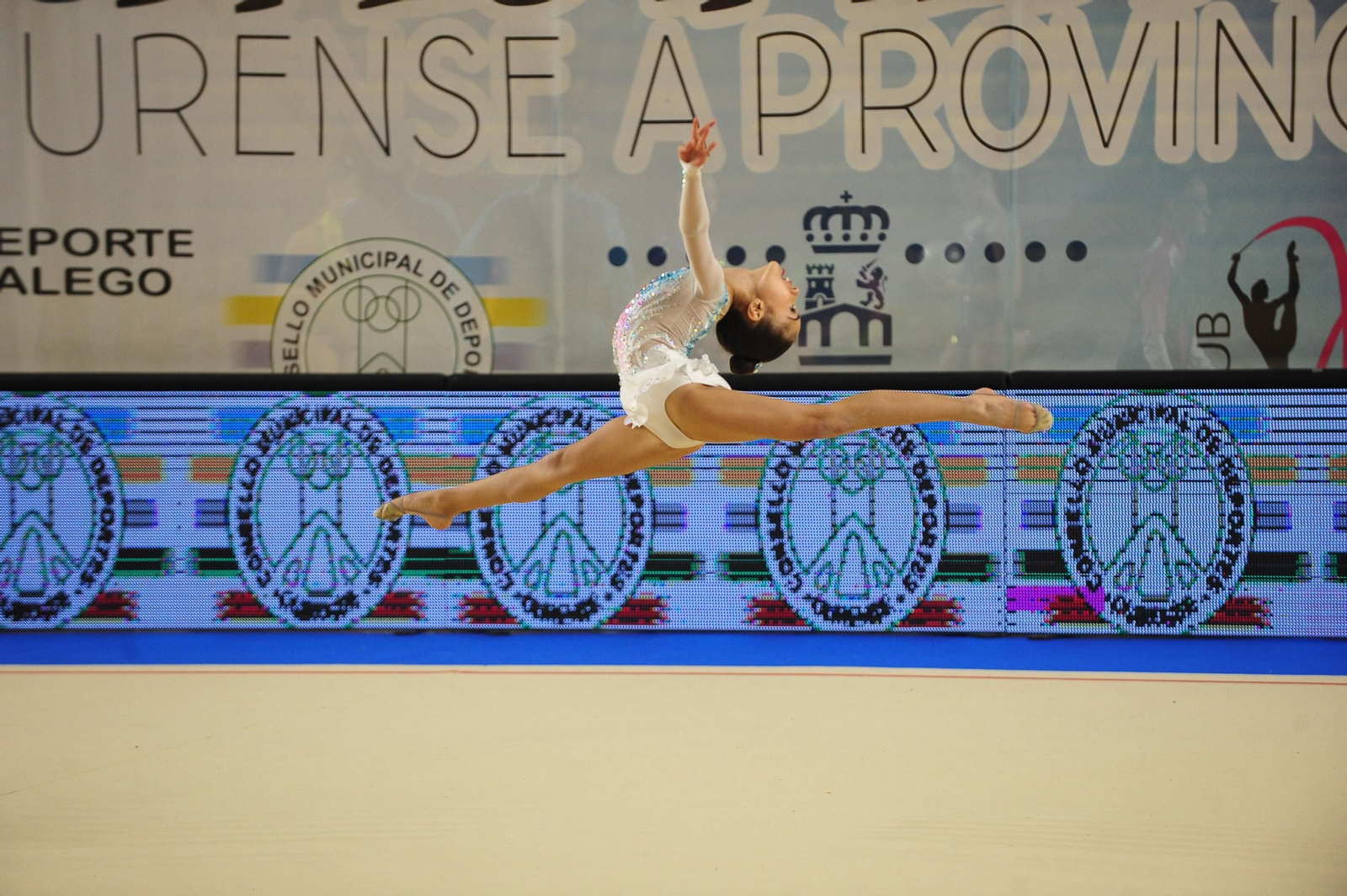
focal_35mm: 200
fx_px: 7479
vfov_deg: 6.9
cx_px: 674
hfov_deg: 10.3
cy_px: 448
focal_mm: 200
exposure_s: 1/800
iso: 2500
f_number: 4
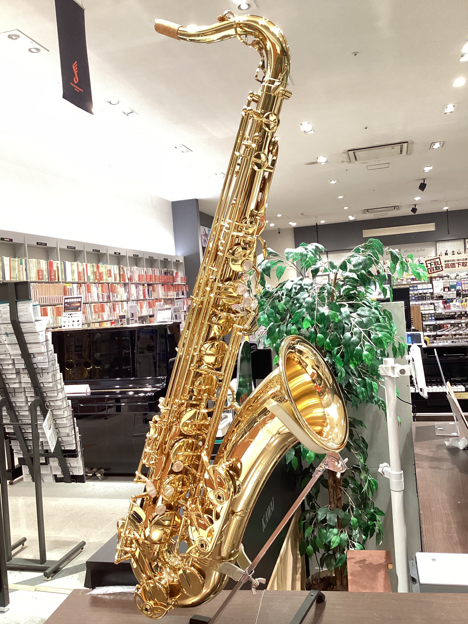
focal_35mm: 31
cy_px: 312
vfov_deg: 58.4
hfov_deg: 45.4
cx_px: 234
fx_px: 559
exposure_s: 1/50
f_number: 2.4
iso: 160
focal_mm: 3.3
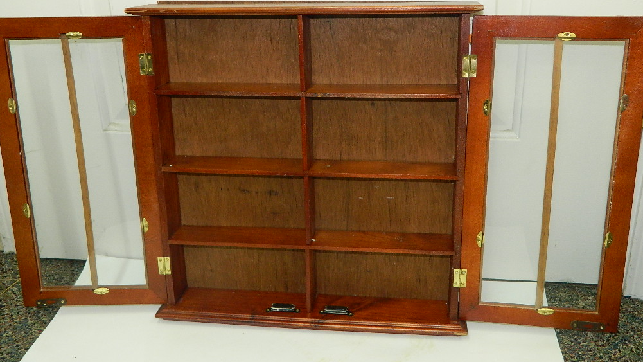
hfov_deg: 51.6
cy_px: 138
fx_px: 665
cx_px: 324
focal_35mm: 39
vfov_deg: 30.3
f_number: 3.3
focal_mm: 6.2
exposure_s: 1/40
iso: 200
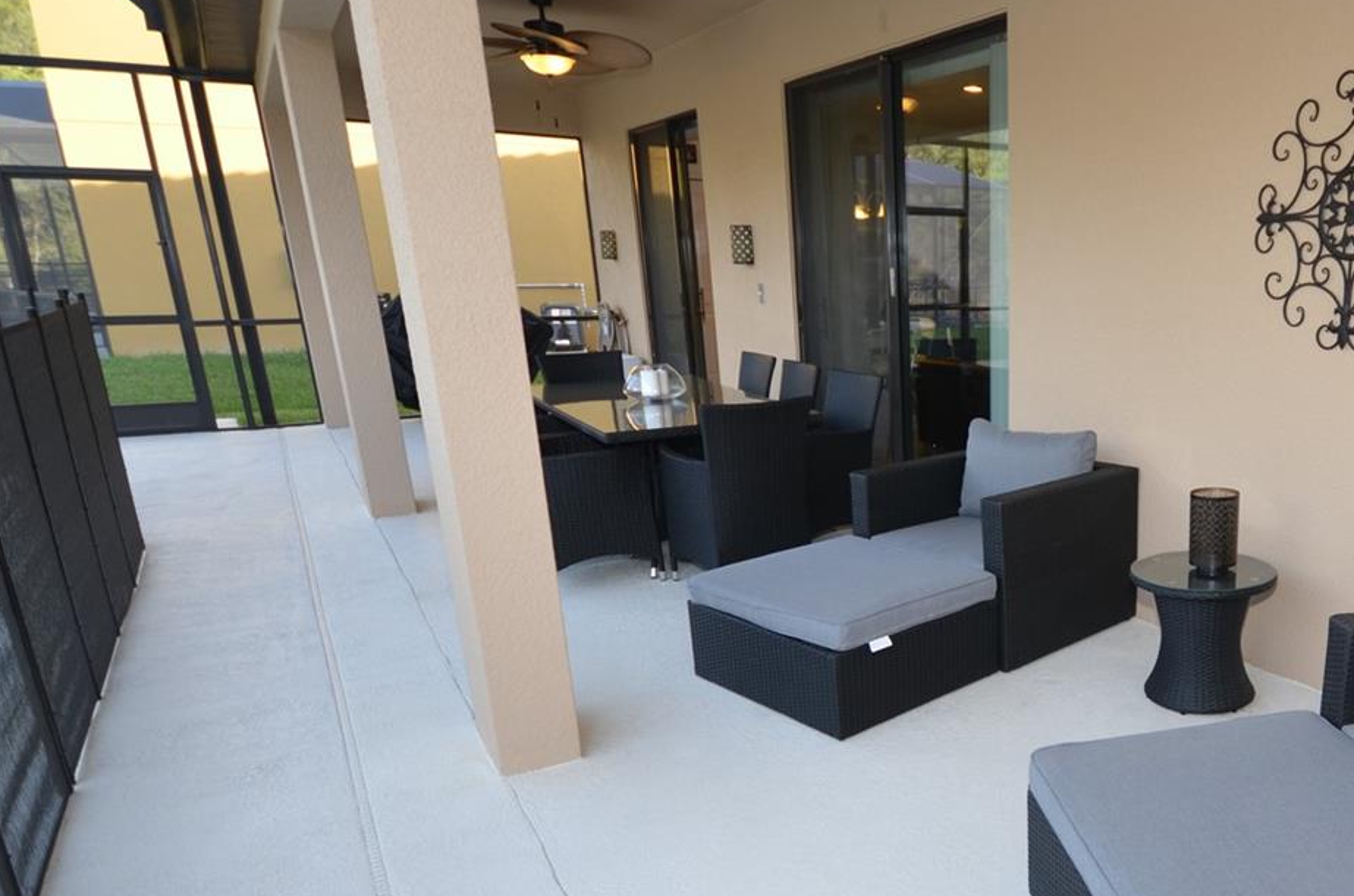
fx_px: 976
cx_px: 1074
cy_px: 567
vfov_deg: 48.8
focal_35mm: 26
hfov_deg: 63.8
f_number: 4.5
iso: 200
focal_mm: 10
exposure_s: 1/80
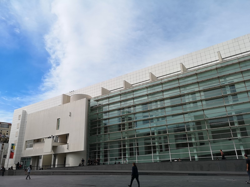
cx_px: 125
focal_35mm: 27
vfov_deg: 51.4
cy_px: 94
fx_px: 195
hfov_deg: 65.3
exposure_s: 1/2994
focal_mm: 3.95
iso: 50
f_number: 1.8
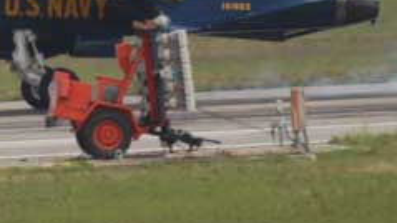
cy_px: -57
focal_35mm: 1577
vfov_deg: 0.8
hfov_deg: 1.4
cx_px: -95
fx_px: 16588
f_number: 5.6
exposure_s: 1/1600
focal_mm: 300
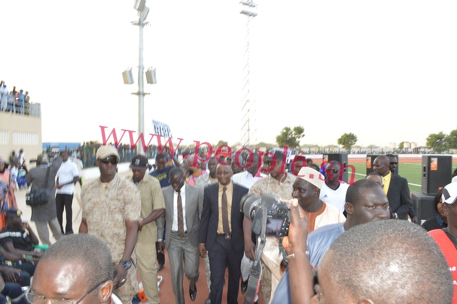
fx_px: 342
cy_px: 152
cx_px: 228
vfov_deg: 47.9
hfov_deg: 67.4
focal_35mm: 27
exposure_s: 1/60
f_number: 10
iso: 800
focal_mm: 18
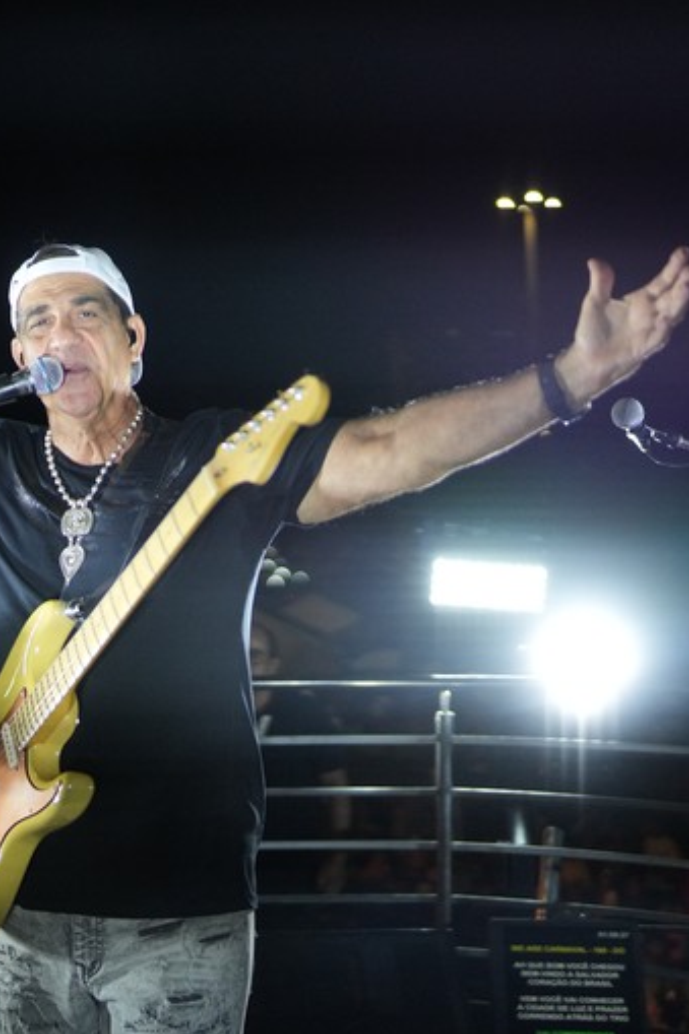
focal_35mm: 53
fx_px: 1522
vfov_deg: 37.5
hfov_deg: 24.9
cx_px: 106
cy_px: 521
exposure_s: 1/8000
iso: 2500
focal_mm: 35
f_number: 1.2
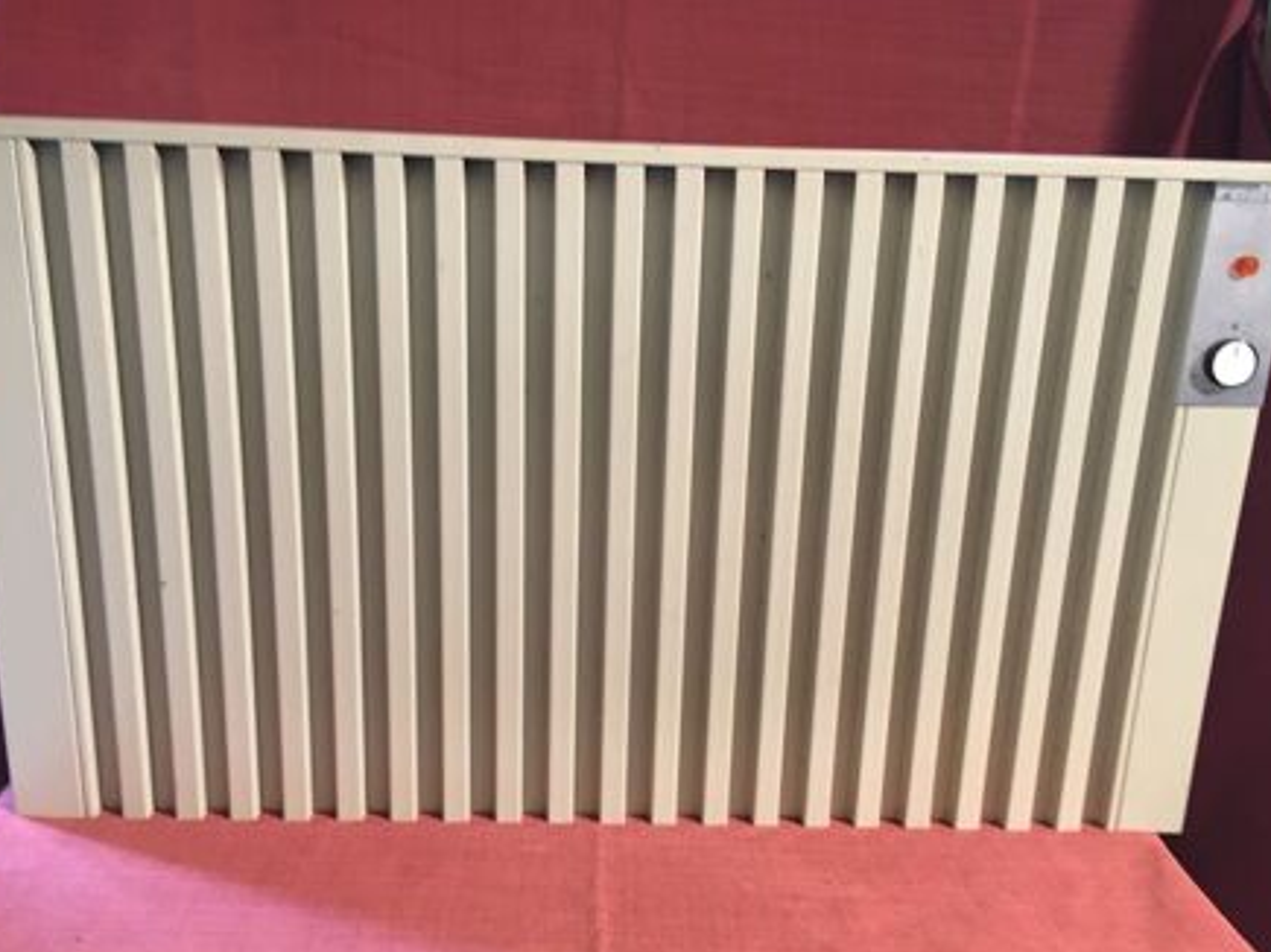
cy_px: 523
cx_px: 614
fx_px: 1175
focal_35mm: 32
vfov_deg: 44.1
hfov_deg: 56.8
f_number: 2.2
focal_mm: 4.15
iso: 160
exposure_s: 1/33
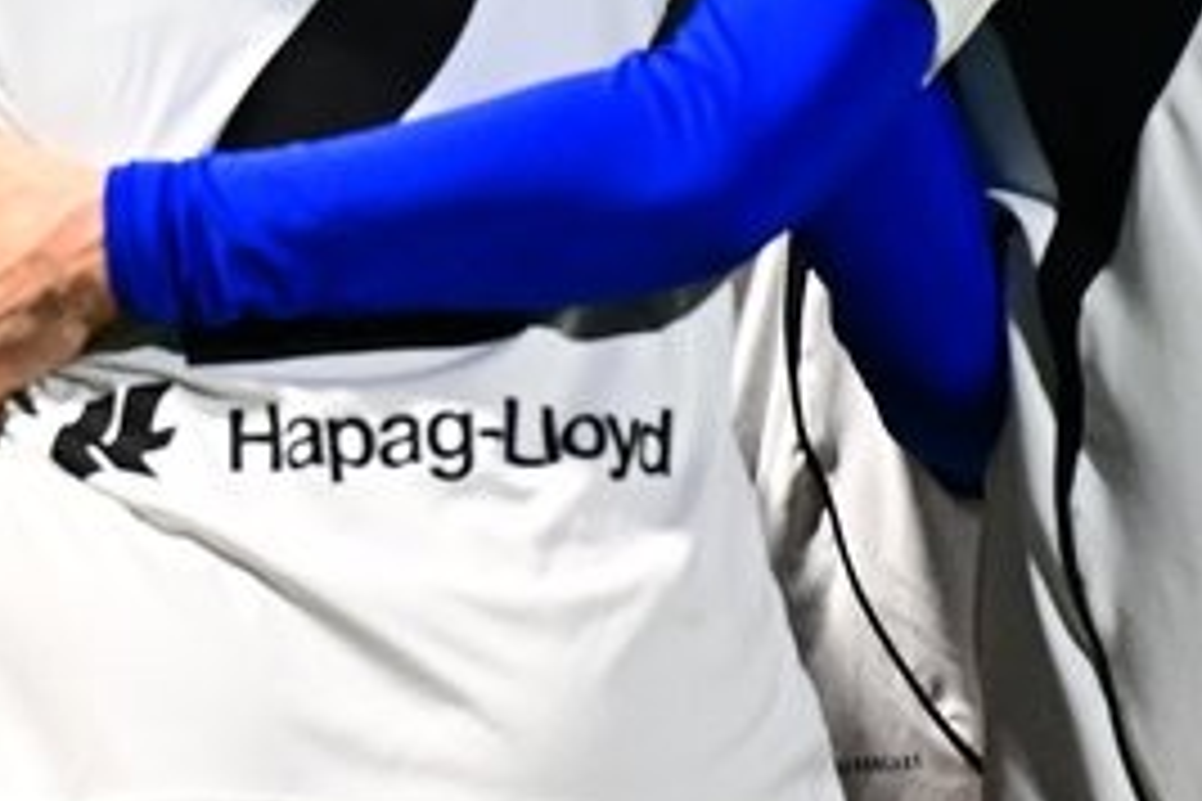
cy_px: -284
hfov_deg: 1.5
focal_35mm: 1344
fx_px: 44871
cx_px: -88
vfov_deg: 1.0
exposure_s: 1/1250
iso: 4500
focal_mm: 300
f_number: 2.8
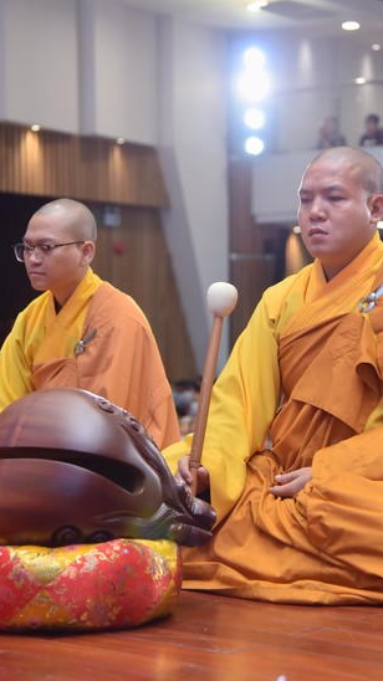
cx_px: 204
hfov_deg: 13.9
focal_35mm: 87
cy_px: 303
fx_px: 1572
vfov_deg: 24.5
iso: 800
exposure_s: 1/160
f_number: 4.5
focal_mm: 70
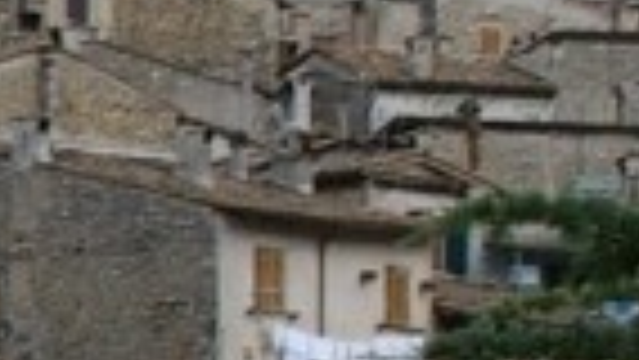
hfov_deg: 4.5
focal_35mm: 454
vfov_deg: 2.7
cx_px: -1629
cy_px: 317
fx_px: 7695
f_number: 8
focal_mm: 40
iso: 200
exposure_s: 1/250
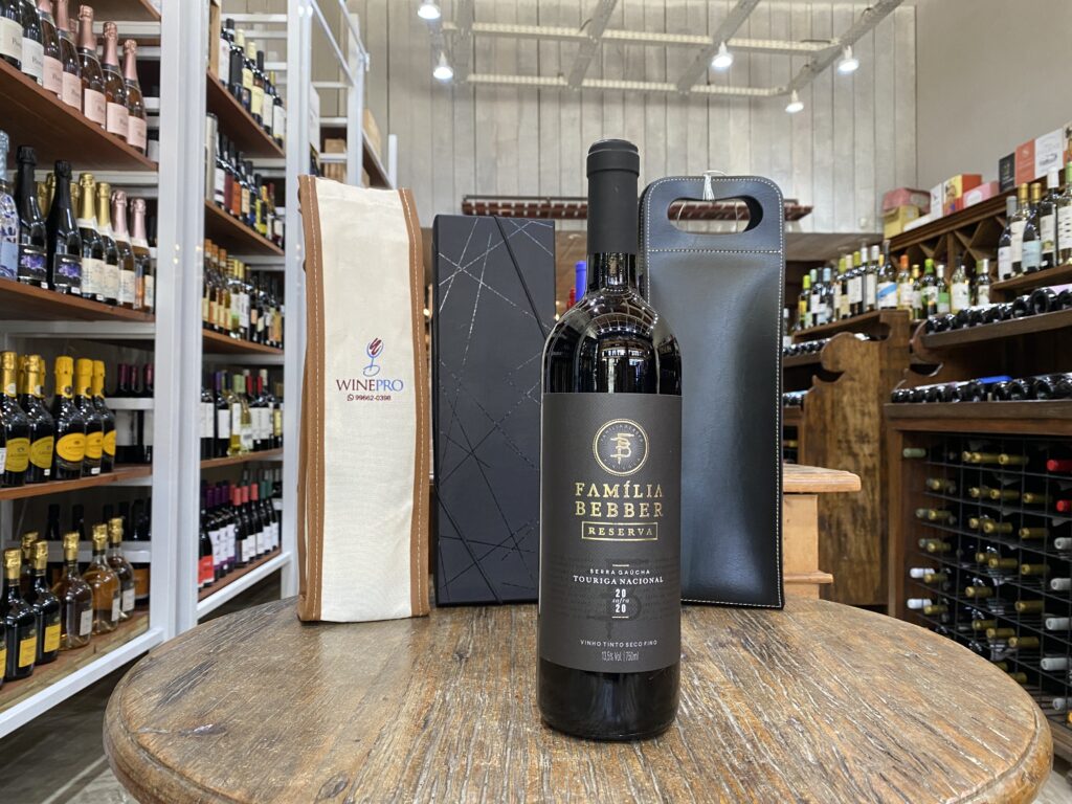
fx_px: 805
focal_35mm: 26
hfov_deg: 67.3
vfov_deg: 53.1
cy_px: 402
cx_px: 536
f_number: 1.8
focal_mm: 4.25
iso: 200
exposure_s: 1/60
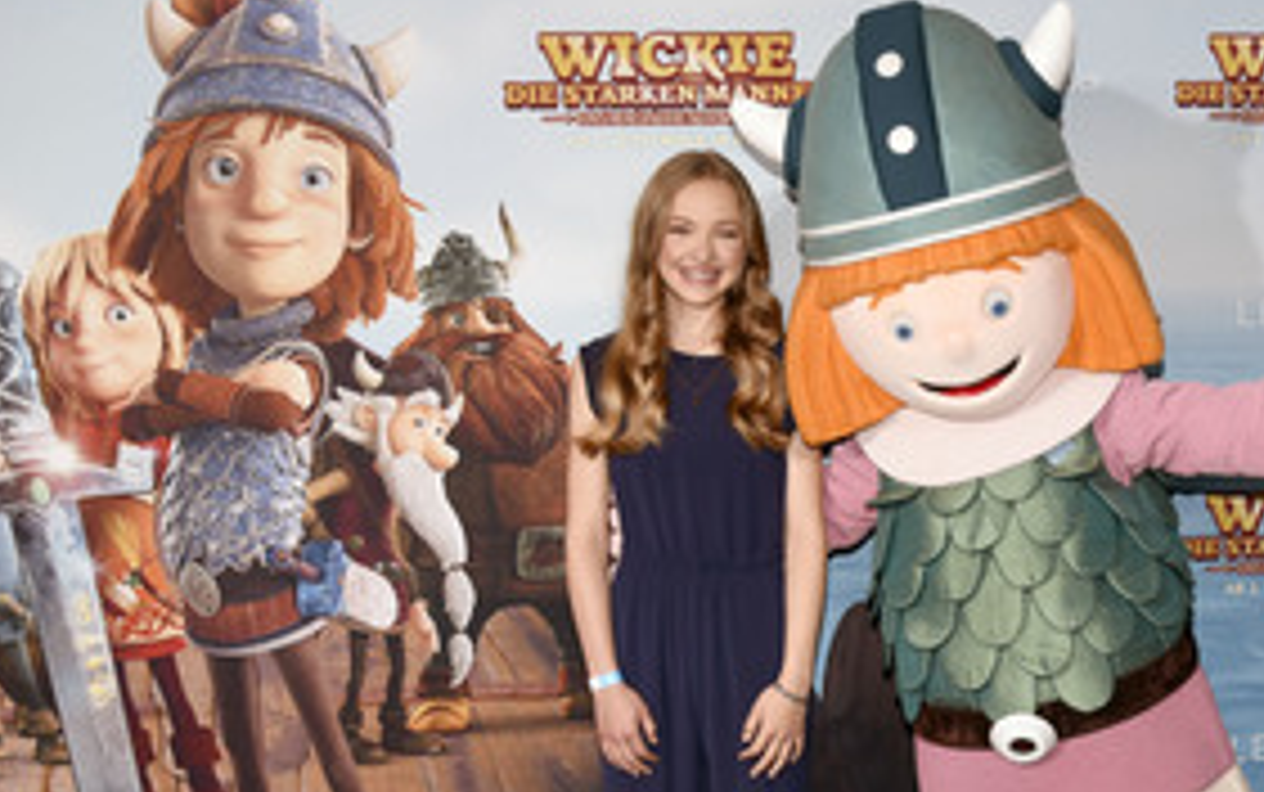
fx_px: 1689
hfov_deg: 40.1
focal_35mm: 49
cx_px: 920
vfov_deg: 26.0
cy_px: 612
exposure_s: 1/125
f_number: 6.3
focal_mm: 30
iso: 1000
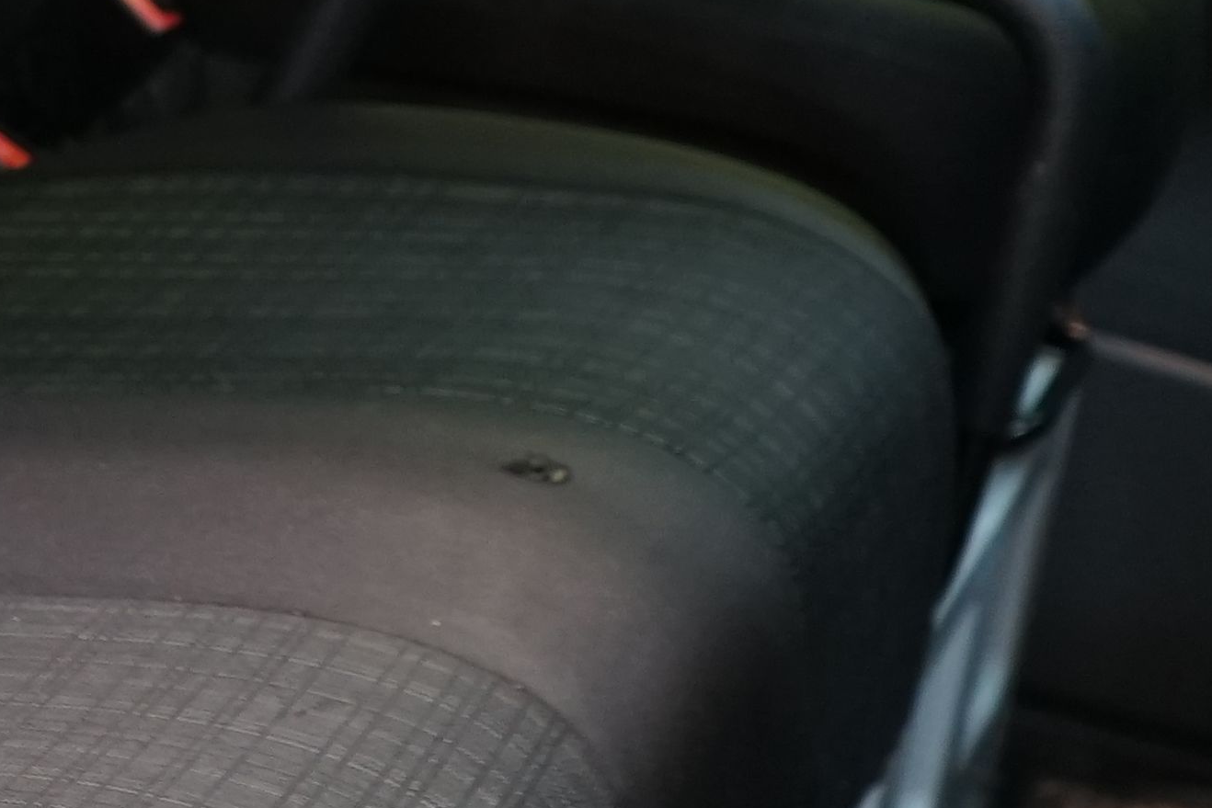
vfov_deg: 10.1
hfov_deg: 14.8
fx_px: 4444
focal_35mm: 132
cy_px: -348
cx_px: -417
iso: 1000
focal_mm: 29
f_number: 3.5
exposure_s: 1/30
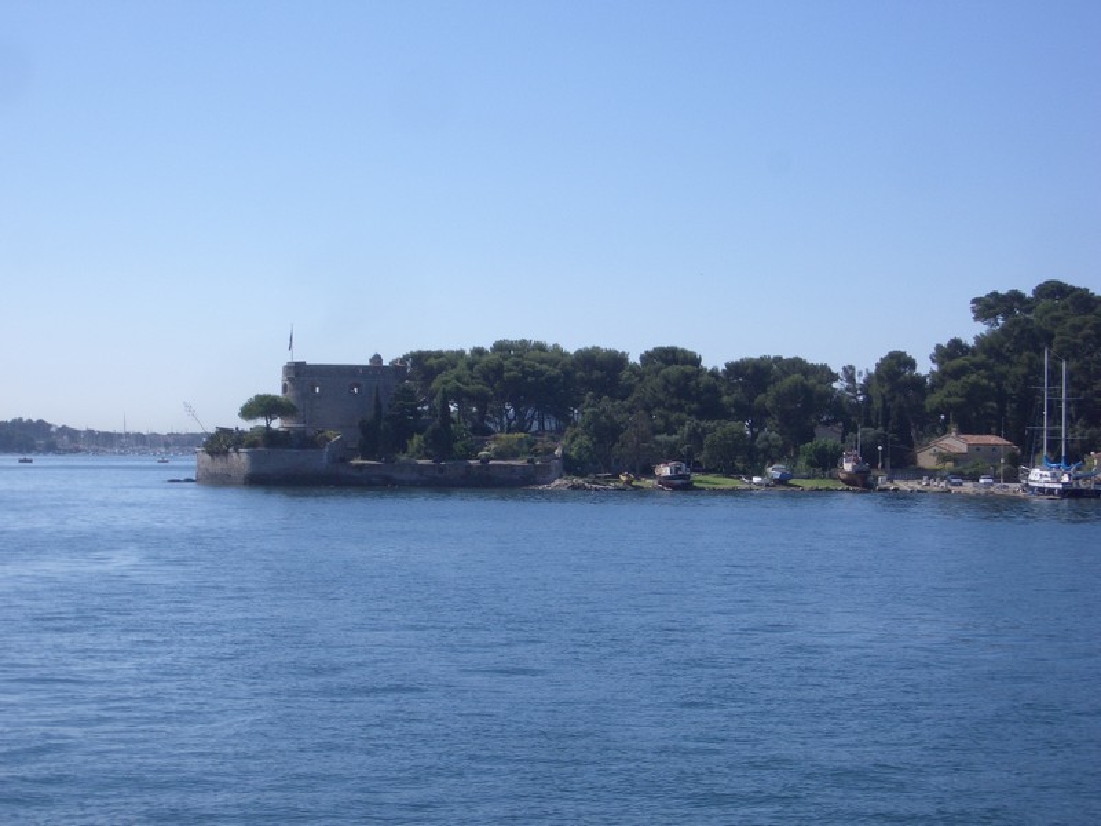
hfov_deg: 26.3
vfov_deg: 19.9
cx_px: 550
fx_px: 2354
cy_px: 413
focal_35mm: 74
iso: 50
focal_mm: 12.2
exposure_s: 1/320
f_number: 6.2
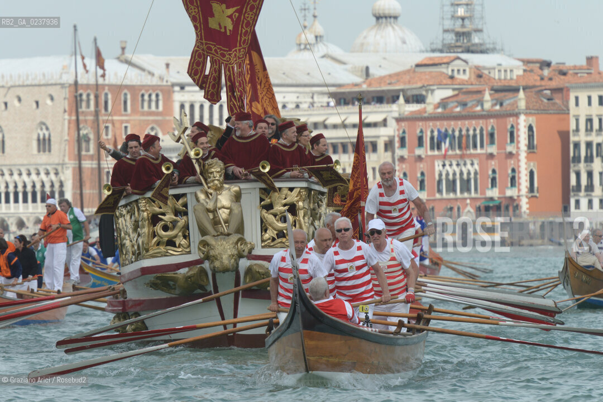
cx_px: 302
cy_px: 201
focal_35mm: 310
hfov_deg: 6.6
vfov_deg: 4.4
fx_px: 5192
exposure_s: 1/500
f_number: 11
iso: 400
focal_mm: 310
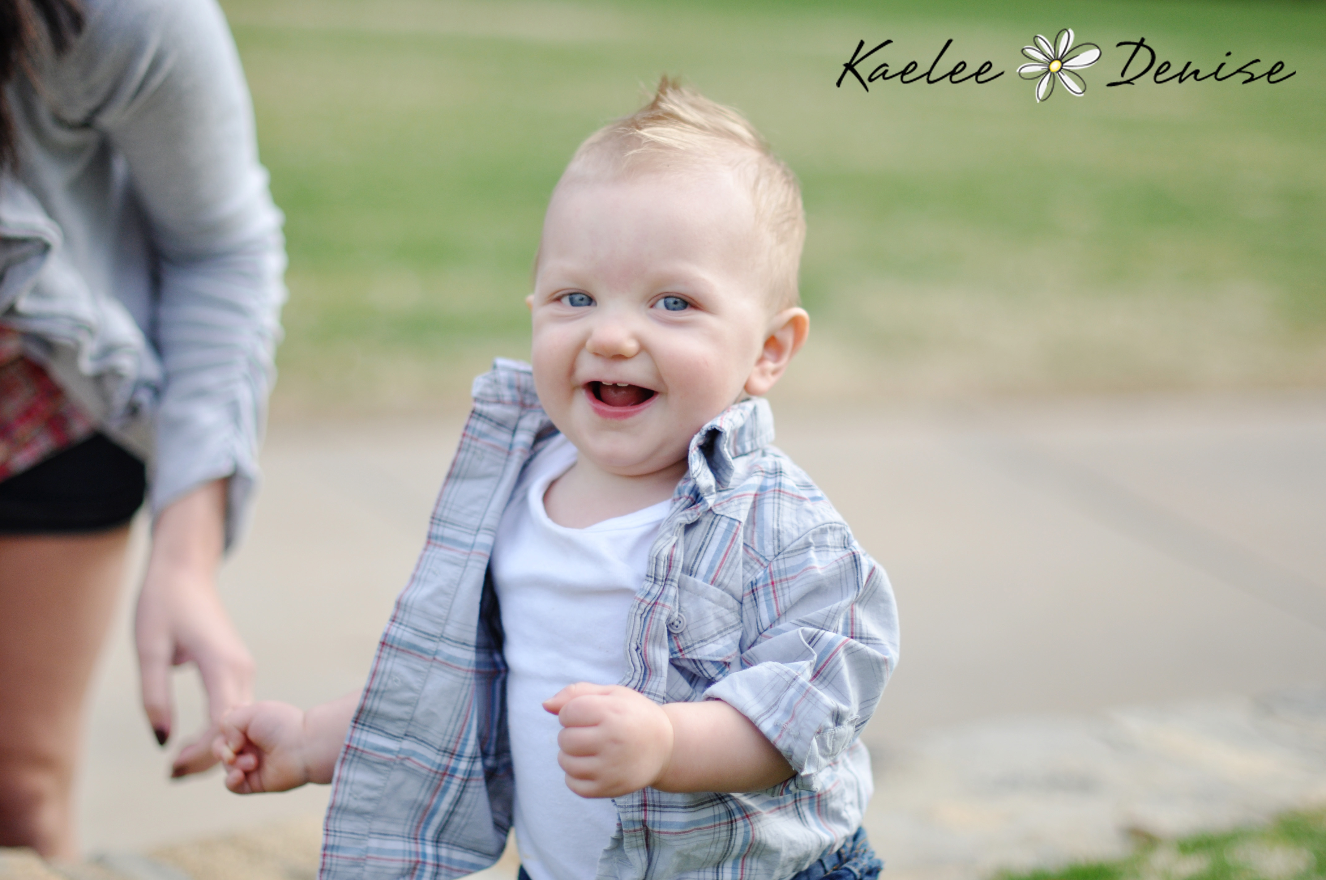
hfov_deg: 27.0
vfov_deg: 18.1
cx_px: 663
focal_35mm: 75
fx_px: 2759
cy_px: 440
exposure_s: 1/4000
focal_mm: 50
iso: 200
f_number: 1.4
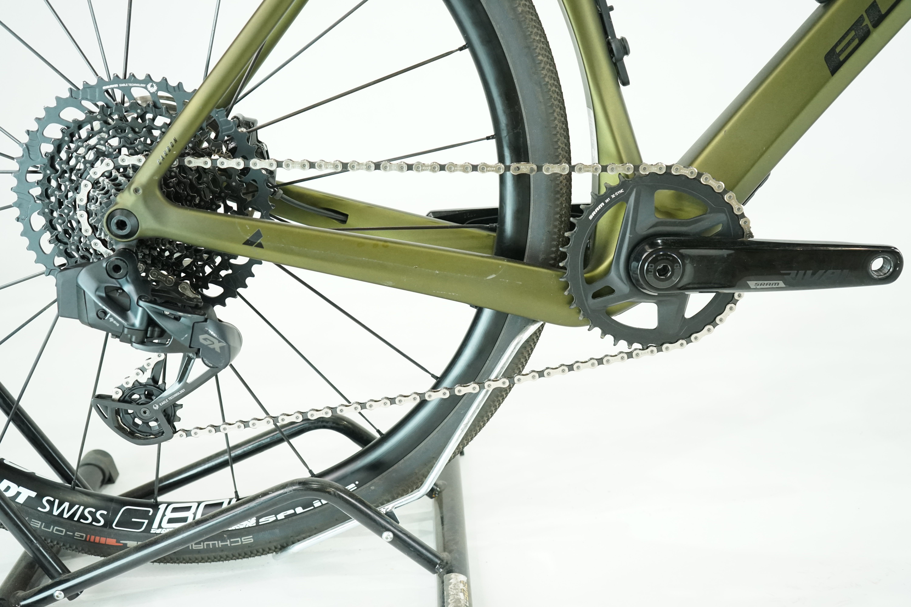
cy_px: 304
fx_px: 936
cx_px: 456
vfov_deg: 35.9
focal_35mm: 37
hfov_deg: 51.9
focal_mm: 37
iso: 2500
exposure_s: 1/200
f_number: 5
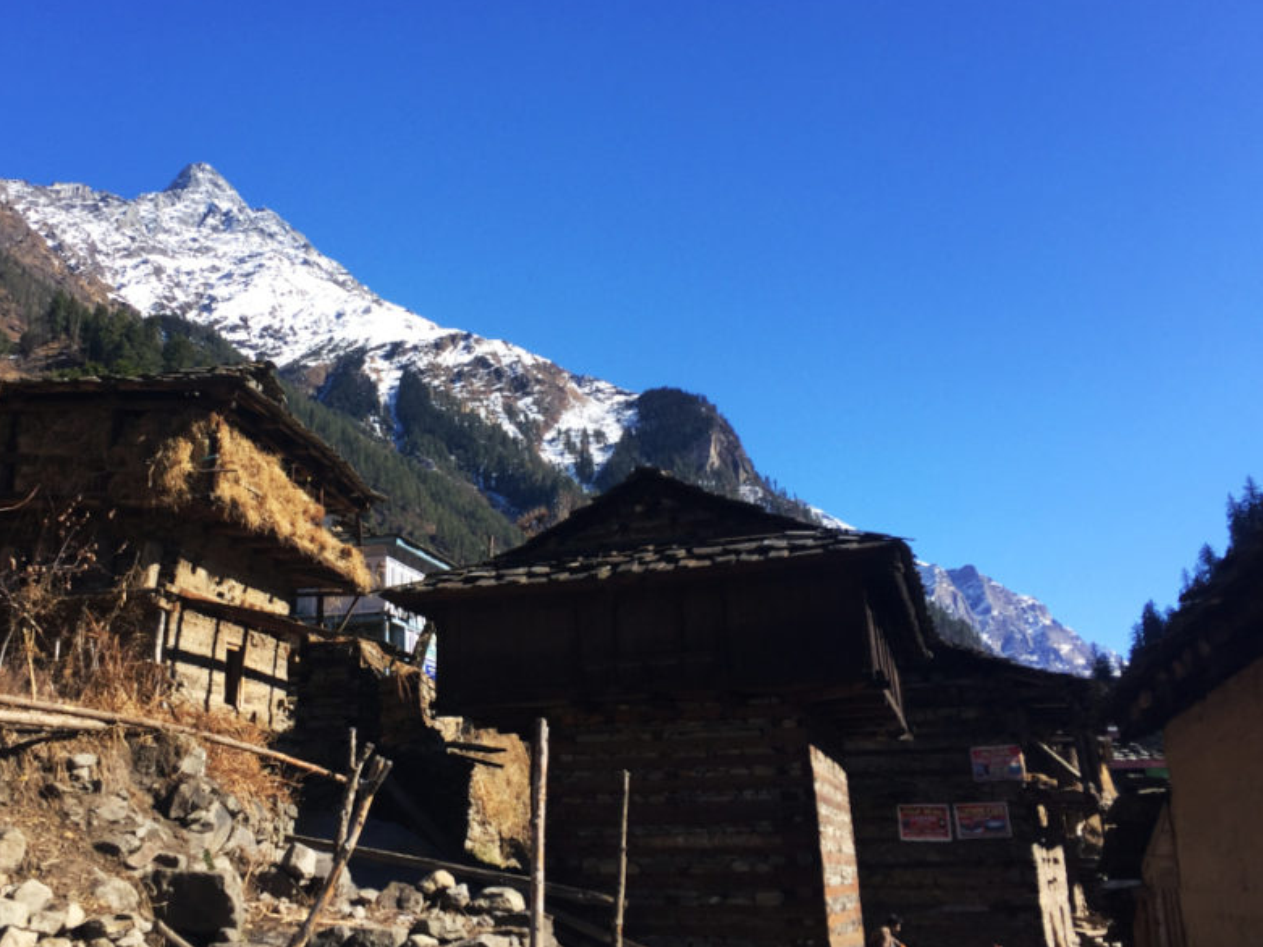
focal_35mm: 38
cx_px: 474
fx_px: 1387
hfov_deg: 48.5
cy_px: 406
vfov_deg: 37.7
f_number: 2.2
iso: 32
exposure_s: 1/1236
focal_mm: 4.15
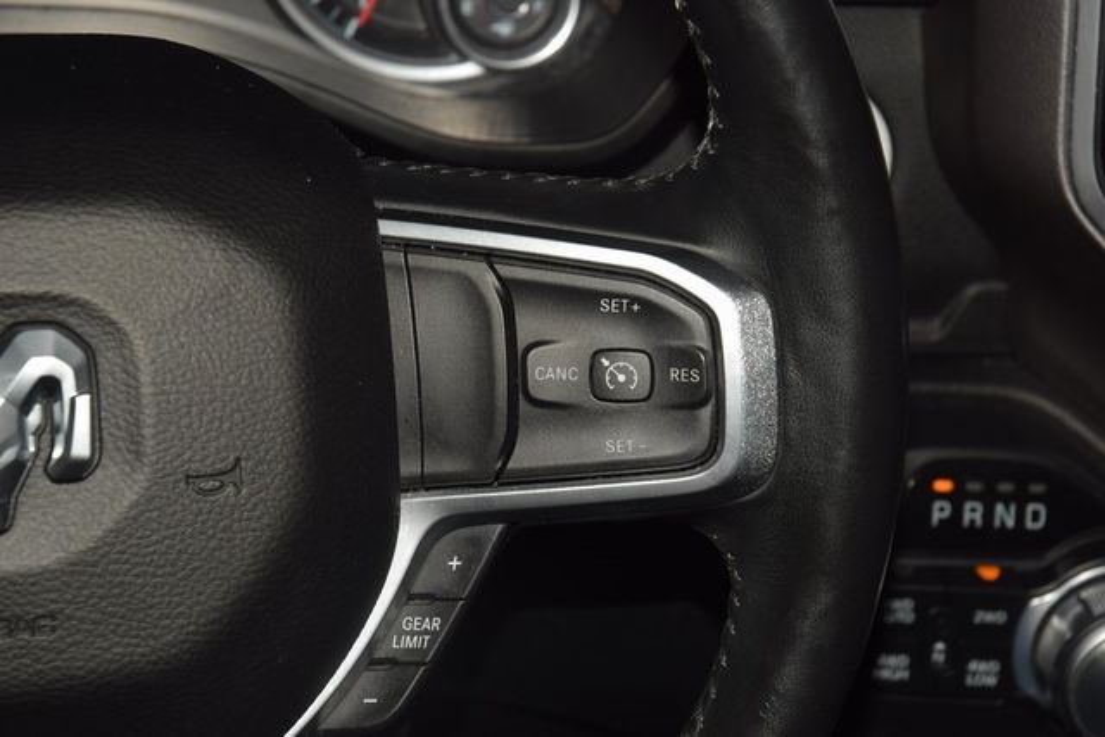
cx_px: 552
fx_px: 3223
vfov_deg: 13.0
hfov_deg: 19.5
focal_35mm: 105
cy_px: 368
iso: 100
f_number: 8
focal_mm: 70
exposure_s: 1/125
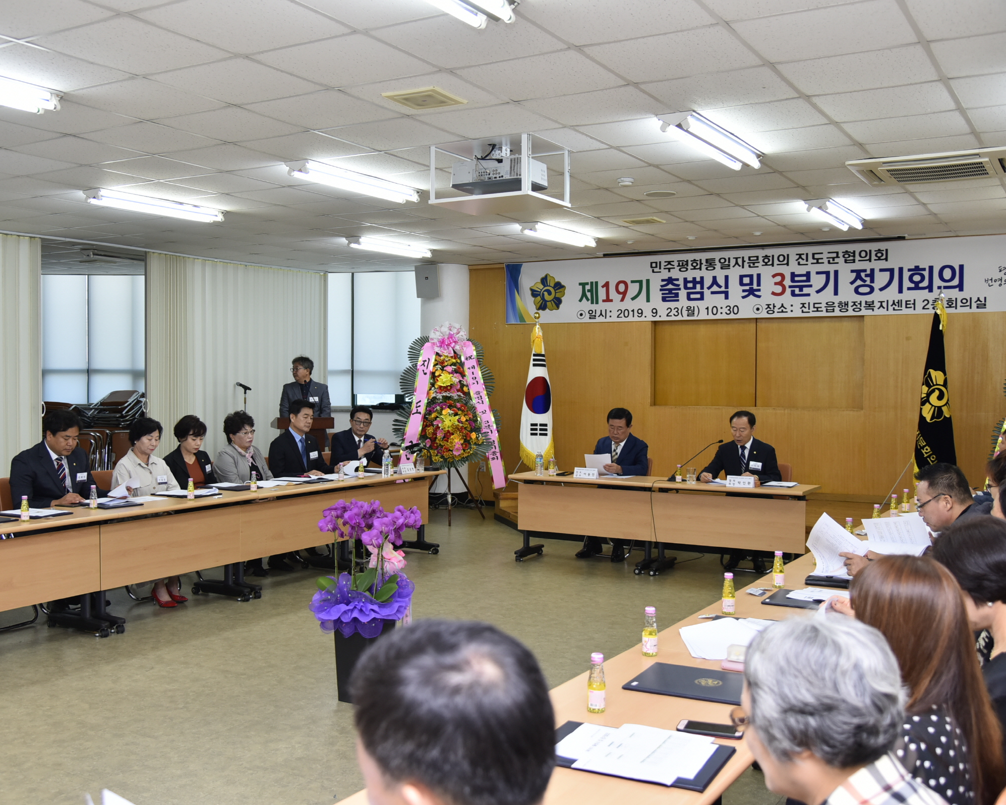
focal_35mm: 35
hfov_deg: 51.5
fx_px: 1042
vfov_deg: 42.2
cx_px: 458
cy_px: 402
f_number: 4
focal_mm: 31
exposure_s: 1/125
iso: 640
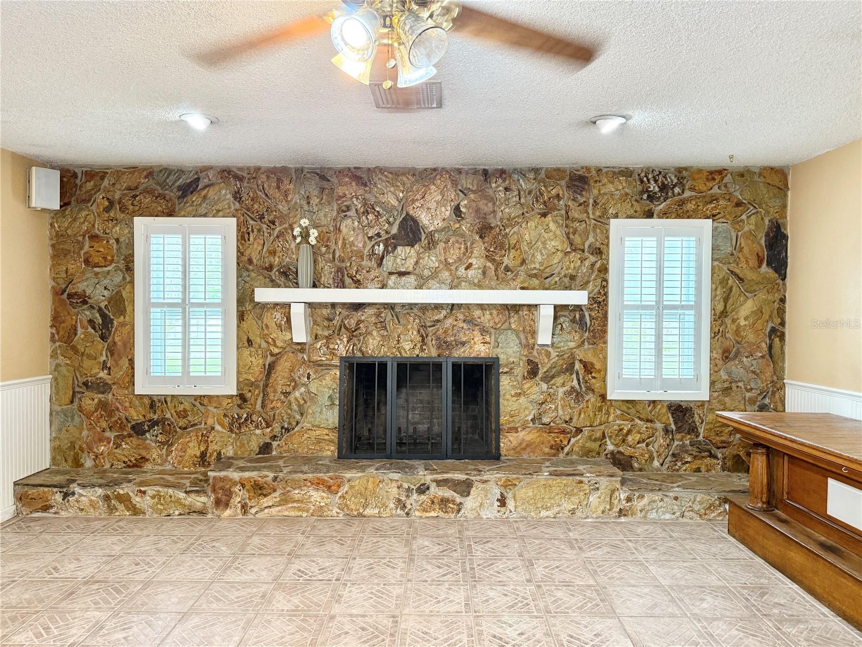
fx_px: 598
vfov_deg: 56.8
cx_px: 431
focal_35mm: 24
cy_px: 324
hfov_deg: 71.6
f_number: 1.78
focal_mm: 6.76
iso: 320
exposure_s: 1/60
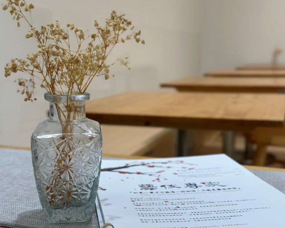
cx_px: 142
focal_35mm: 51
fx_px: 430
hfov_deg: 36.7
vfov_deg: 29.7
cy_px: 114
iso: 80
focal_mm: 6.86
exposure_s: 1/194
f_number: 1.78
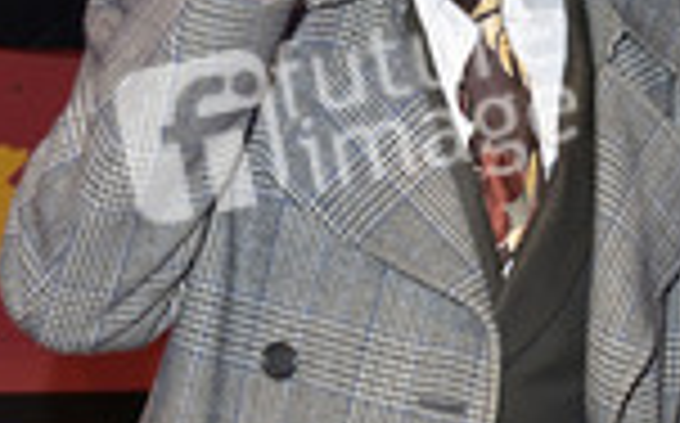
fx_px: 2499
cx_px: 477
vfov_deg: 9.7
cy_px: 342
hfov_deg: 15.4
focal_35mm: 135
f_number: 5
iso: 800
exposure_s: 1/250
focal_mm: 50
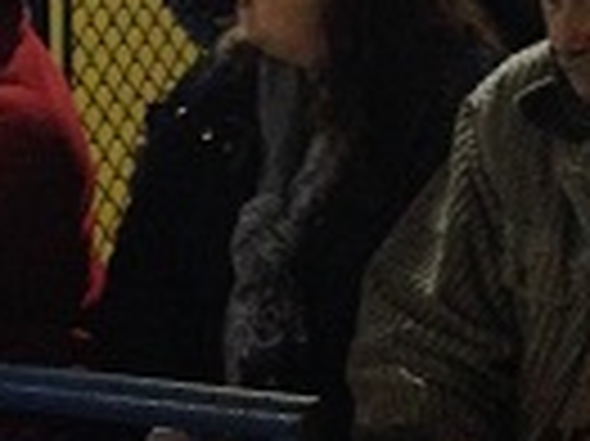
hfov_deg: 16.8
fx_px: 1992
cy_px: -171
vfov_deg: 12.2
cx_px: 225
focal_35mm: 117
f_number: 2.4
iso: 800
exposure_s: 1/15
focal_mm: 4.12
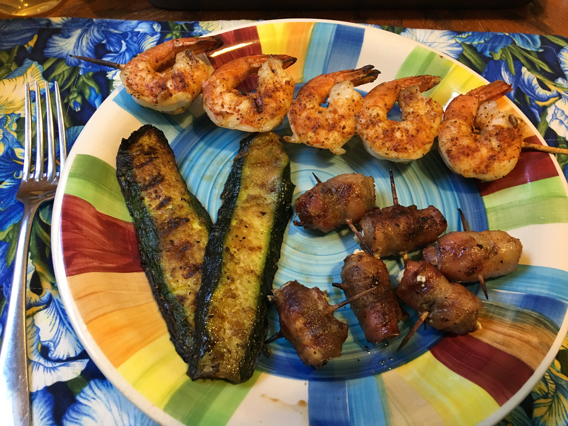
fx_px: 476
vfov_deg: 48.2
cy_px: 213
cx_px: 284
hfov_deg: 61.7
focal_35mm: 29
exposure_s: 1/15
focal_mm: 4.15
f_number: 2.2
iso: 64
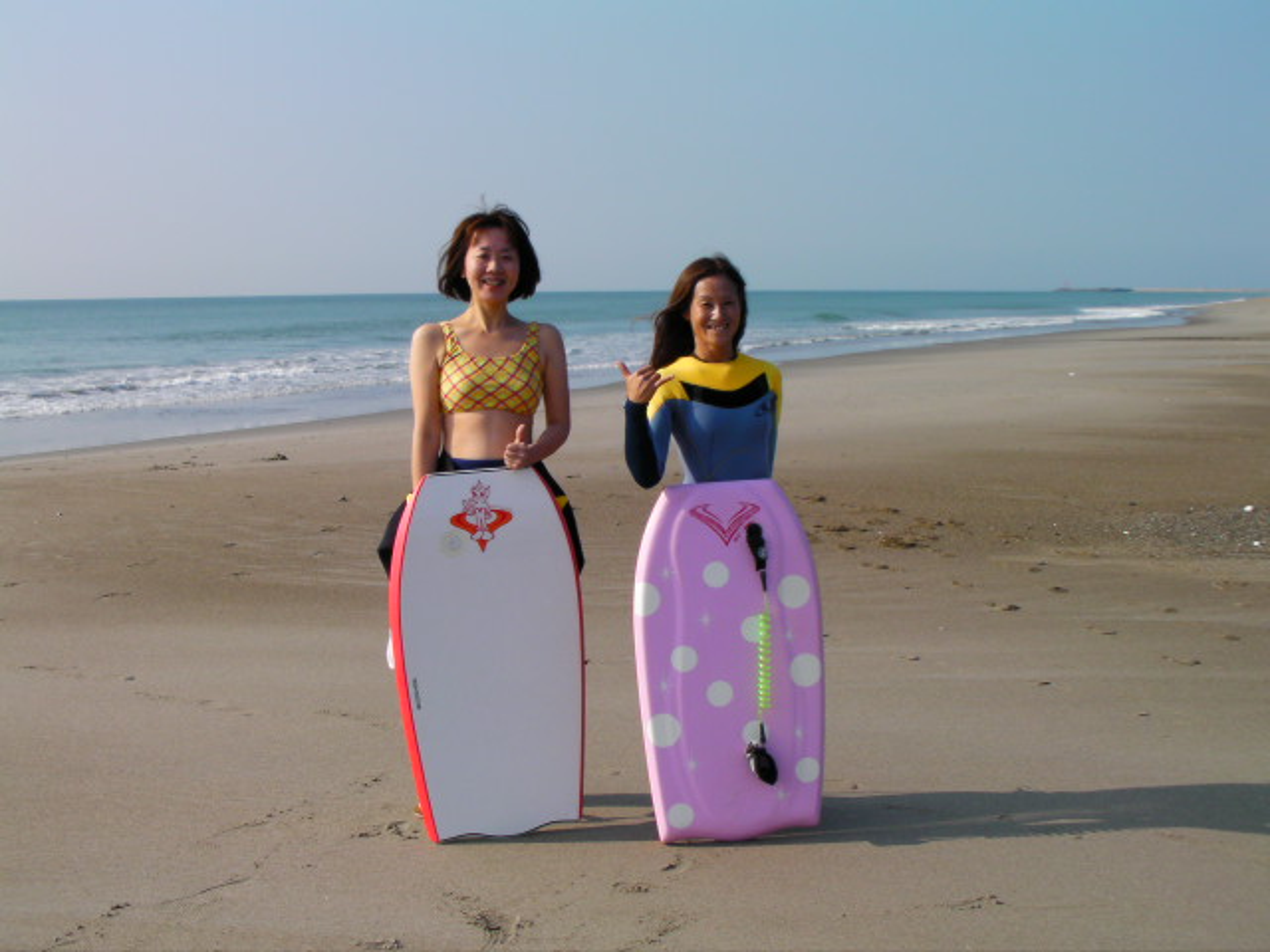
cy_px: 476
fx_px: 1761
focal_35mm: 48
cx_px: 635
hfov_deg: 39.7
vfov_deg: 30.3
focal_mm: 8
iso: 50
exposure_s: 1/390
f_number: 4.5
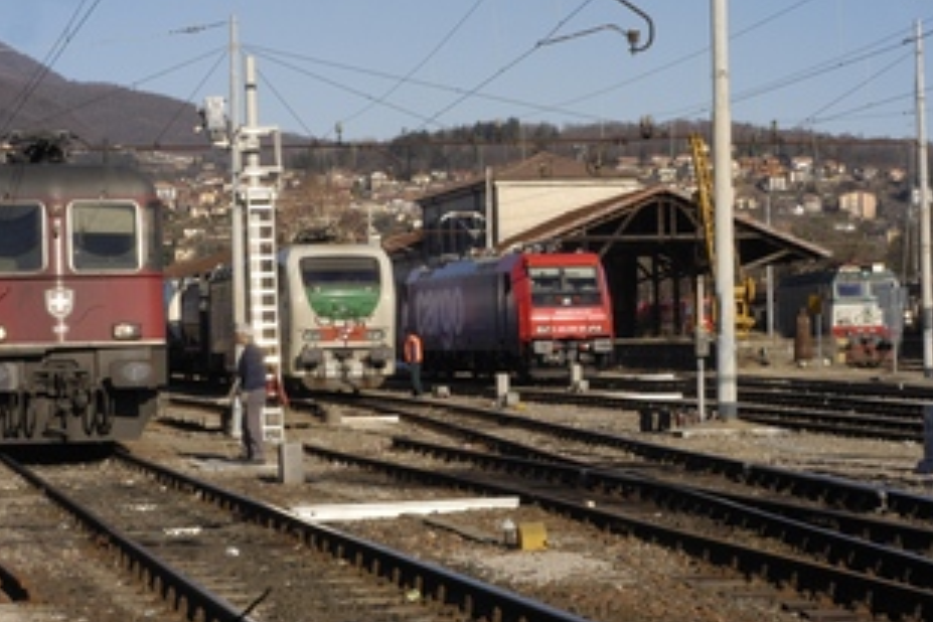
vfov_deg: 14.1
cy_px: 299
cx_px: 441
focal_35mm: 97
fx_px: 2514
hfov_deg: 21.0
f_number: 20
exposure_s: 1/250
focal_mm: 50
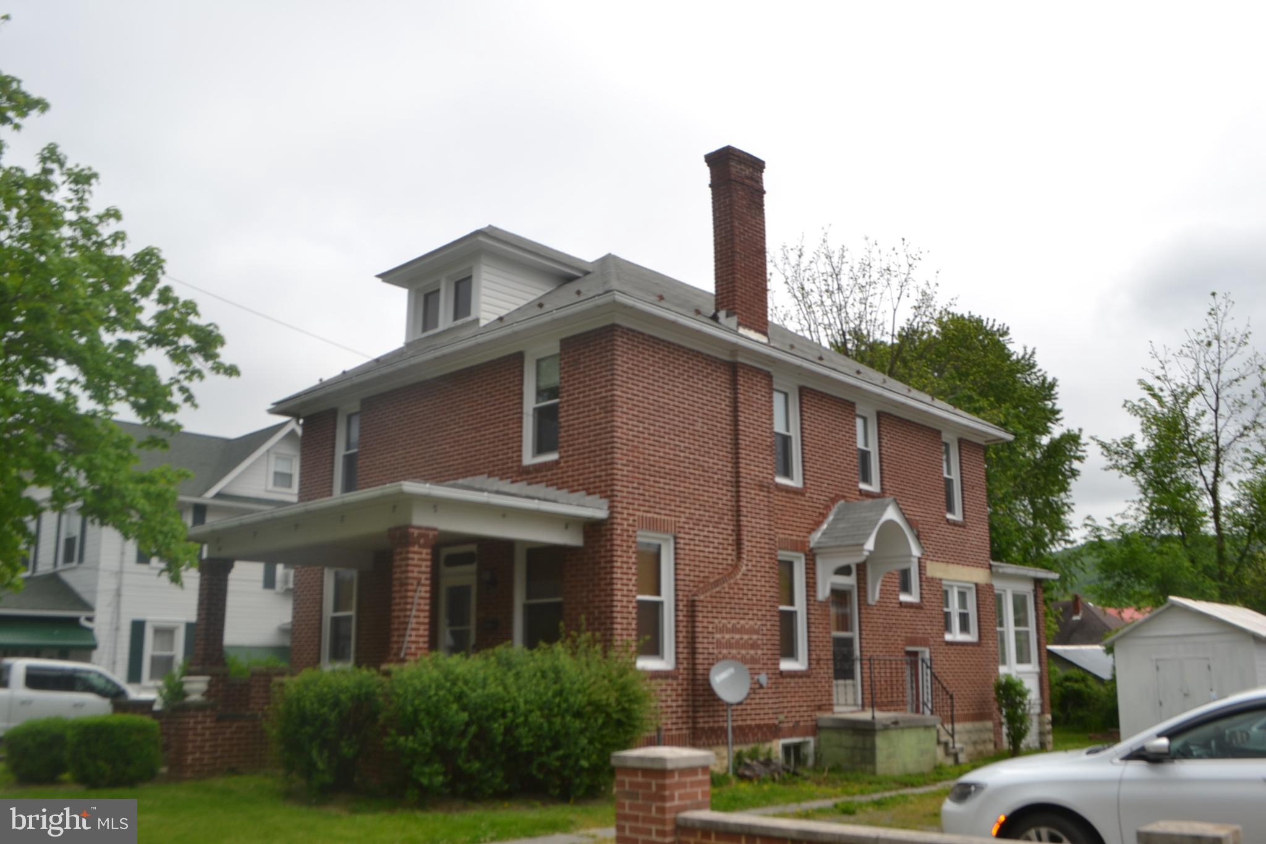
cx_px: 633
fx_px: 1055
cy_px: 422
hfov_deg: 61.9
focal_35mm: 30
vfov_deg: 43.6
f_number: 10
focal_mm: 20
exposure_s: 1/200
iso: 100
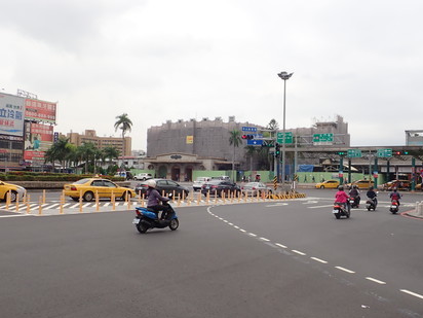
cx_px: 215
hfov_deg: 52.6
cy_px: 166
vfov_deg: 40.7
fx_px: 428
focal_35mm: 35
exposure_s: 1/640
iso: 100
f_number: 3.2
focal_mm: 5.87
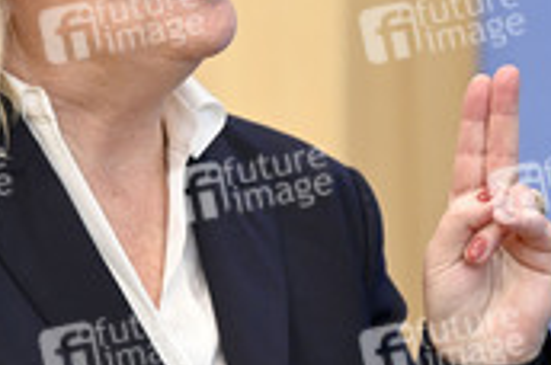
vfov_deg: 2.6
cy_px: 106
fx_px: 8020
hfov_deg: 3.9
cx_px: 165
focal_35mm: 525
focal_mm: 200
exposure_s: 1/800
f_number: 2.8
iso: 2000
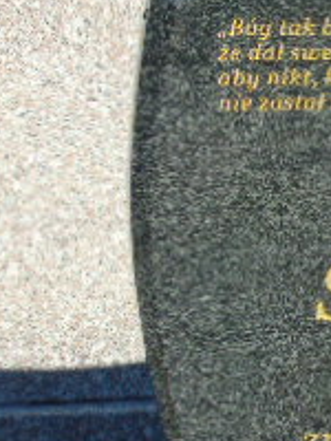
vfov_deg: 11.4
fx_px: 2206
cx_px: 534
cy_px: 342
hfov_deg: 8.4
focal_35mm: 173
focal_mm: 9.6
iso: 80
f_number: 4.3
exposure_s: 1/400
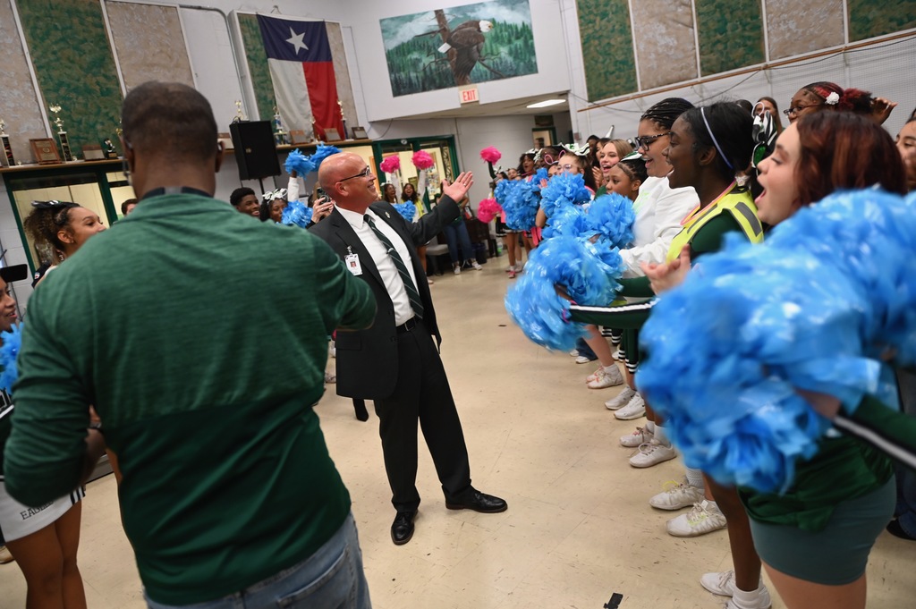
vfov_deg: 53.1
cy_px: 304
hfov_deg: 73.8
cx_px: 458
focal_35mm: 24
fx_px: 610
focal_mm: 24
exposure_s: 1/160
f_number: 2.8
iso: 1600
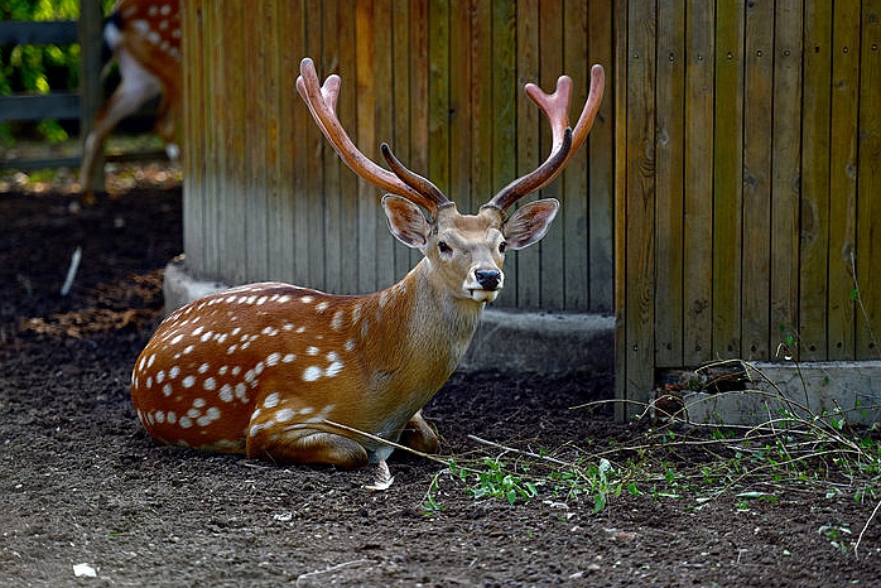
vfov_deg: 6.8
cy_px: 276
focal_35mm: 203
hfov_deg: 10.1
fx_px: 4970
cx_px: 382
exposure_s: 1/640
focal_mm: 175
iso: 100
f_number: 2.8
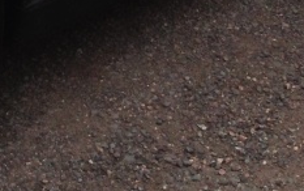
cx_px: -81
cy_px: -382
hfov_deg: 10.7
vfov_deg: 6.3
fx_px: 1584
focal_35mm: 191
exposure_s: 1/1453
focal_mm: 4.28
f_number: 2.4
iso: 50
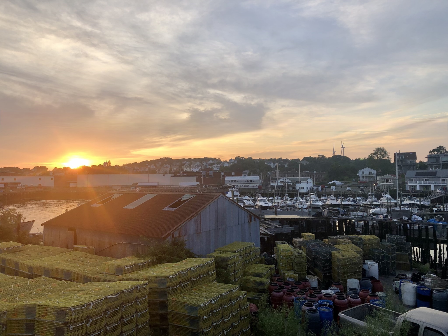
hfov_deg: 63.4
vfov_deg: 49.7
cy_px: 168
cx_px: 224
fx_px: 362
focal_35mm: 28
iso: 20
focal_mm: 3.99
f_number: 1.8
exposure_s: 1/296
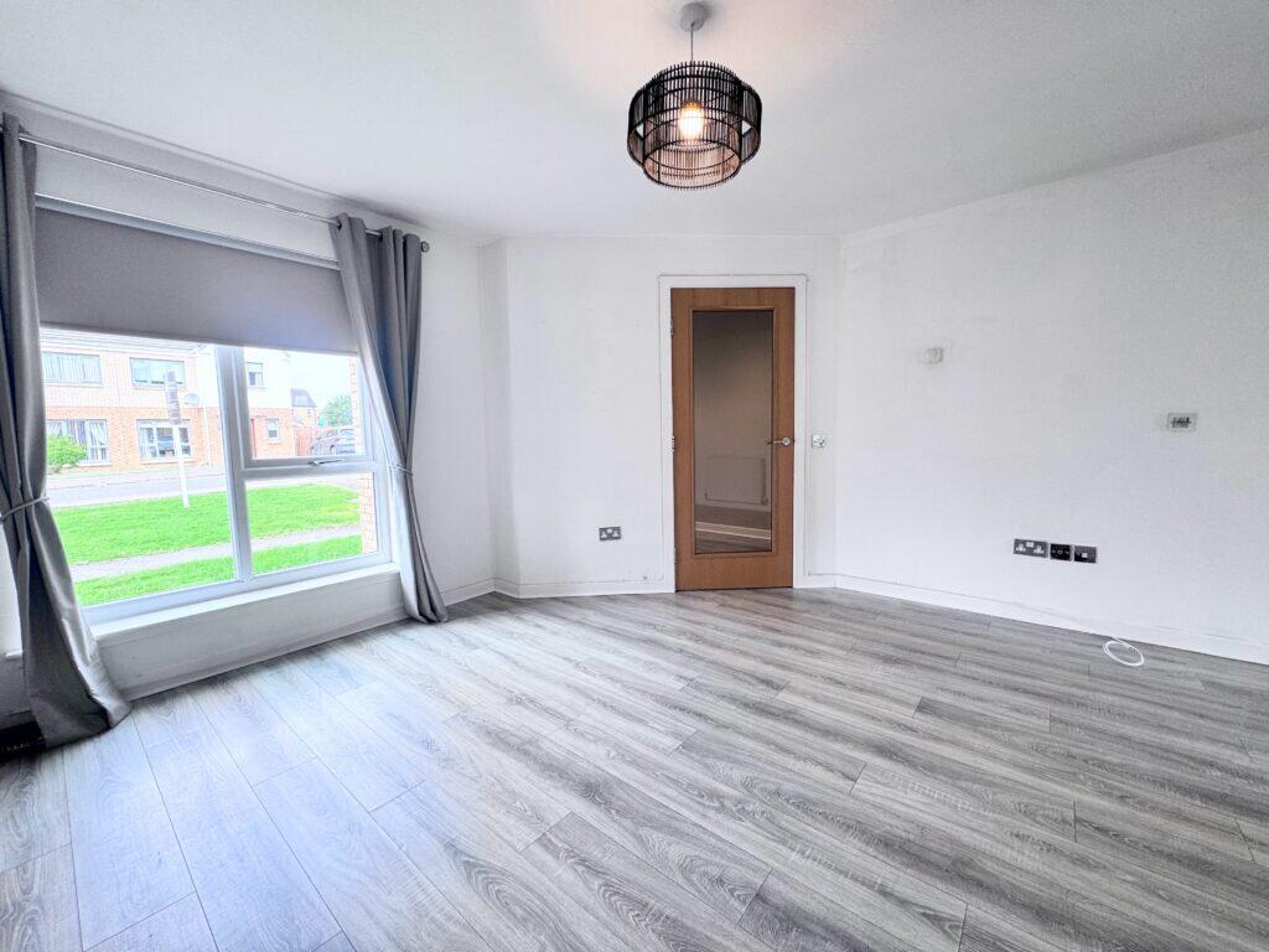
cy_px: 476
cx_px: 634
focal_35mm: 14
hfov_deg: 102.1
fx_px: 513
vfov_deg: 85.7
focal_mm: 2.22
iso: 100
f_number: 2.2
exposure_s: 1/100
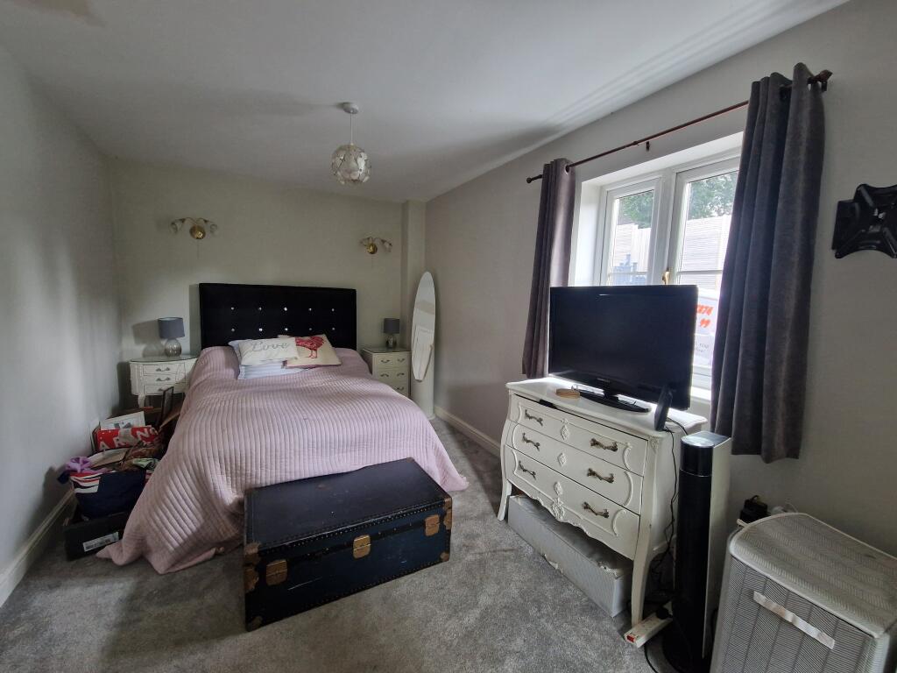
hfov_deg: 106.2
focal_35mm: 13
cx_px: 448
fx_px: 337
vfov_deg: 89.9
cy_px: 336
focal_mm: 2.2
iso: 320
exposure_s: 1/33
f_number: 2.2
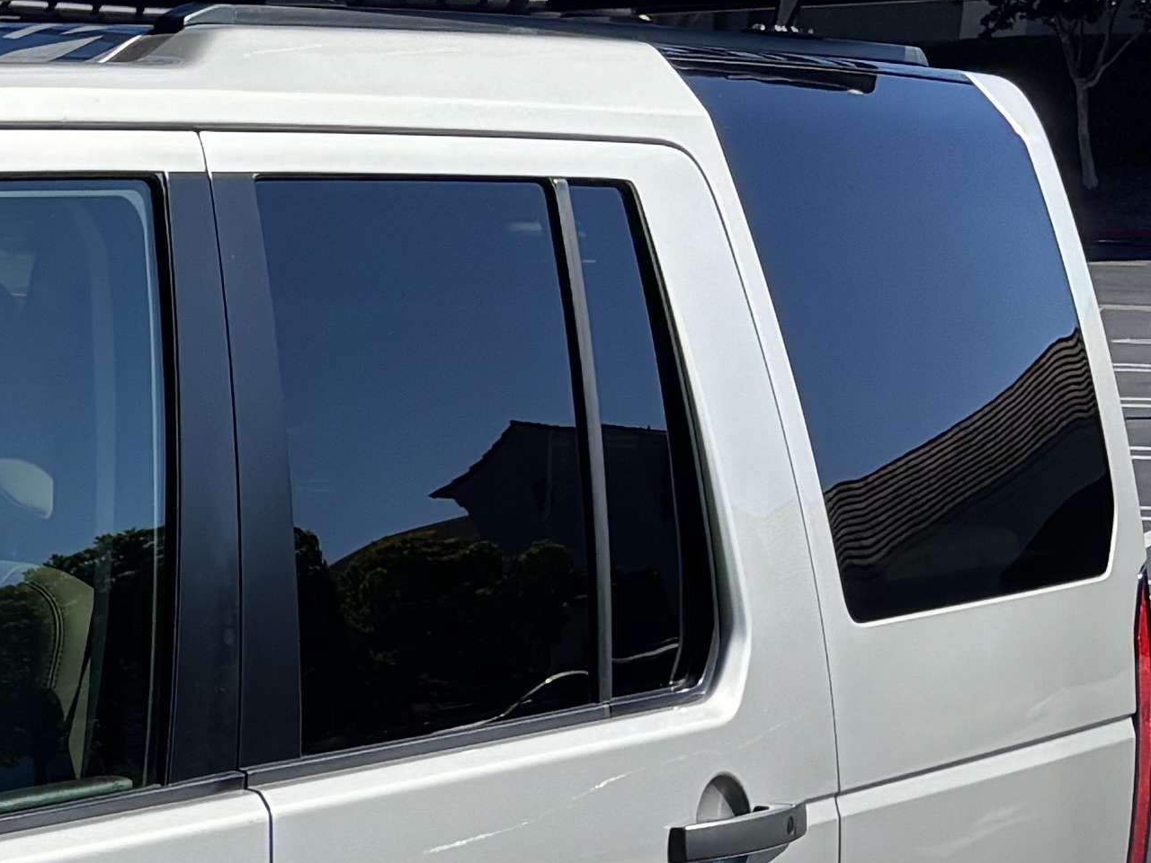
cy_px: 1167
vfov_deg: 12.3
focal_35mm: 116
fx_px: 3857
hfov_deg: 14.7
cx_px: -973
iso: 50
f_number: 1.6
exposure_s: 1/3534
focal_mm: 5.96
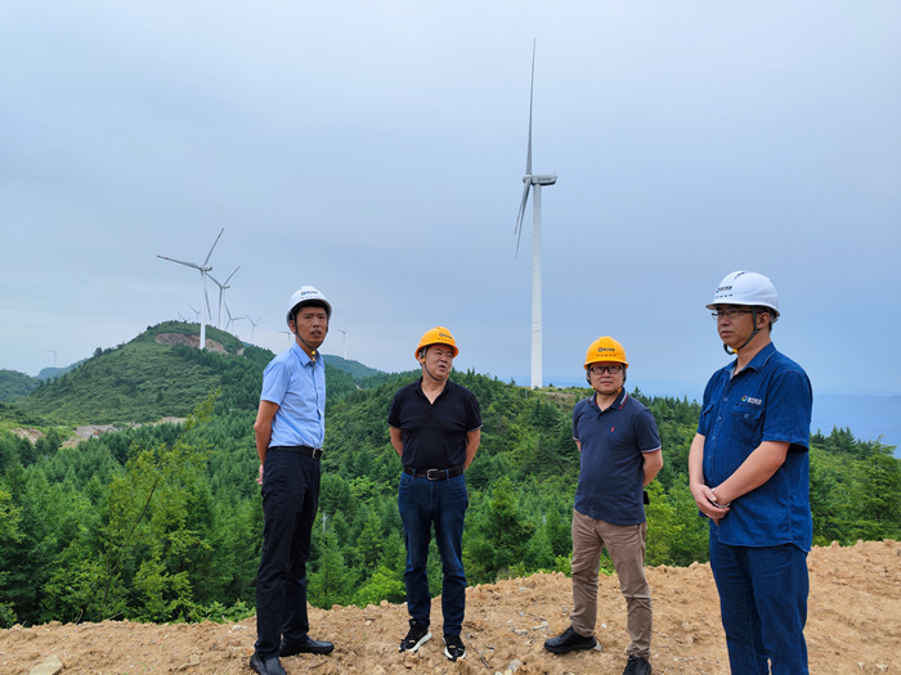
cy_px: 338
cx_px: 450
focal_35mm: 24
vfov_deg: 56.8
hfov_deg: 71.6
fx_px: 625
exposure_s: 1/1301
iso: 50
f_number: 1.9
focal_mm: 6.92
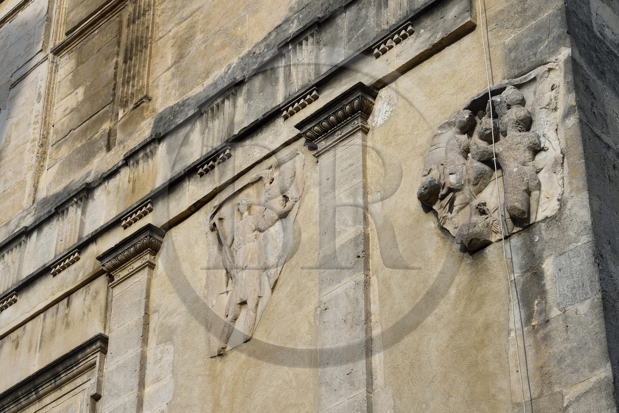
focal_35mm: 70
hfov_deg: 28.8
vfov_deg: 19.4
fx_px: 1203
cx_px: 310
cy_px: 206
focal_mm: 70
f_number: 13
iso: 200
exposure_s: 1/160
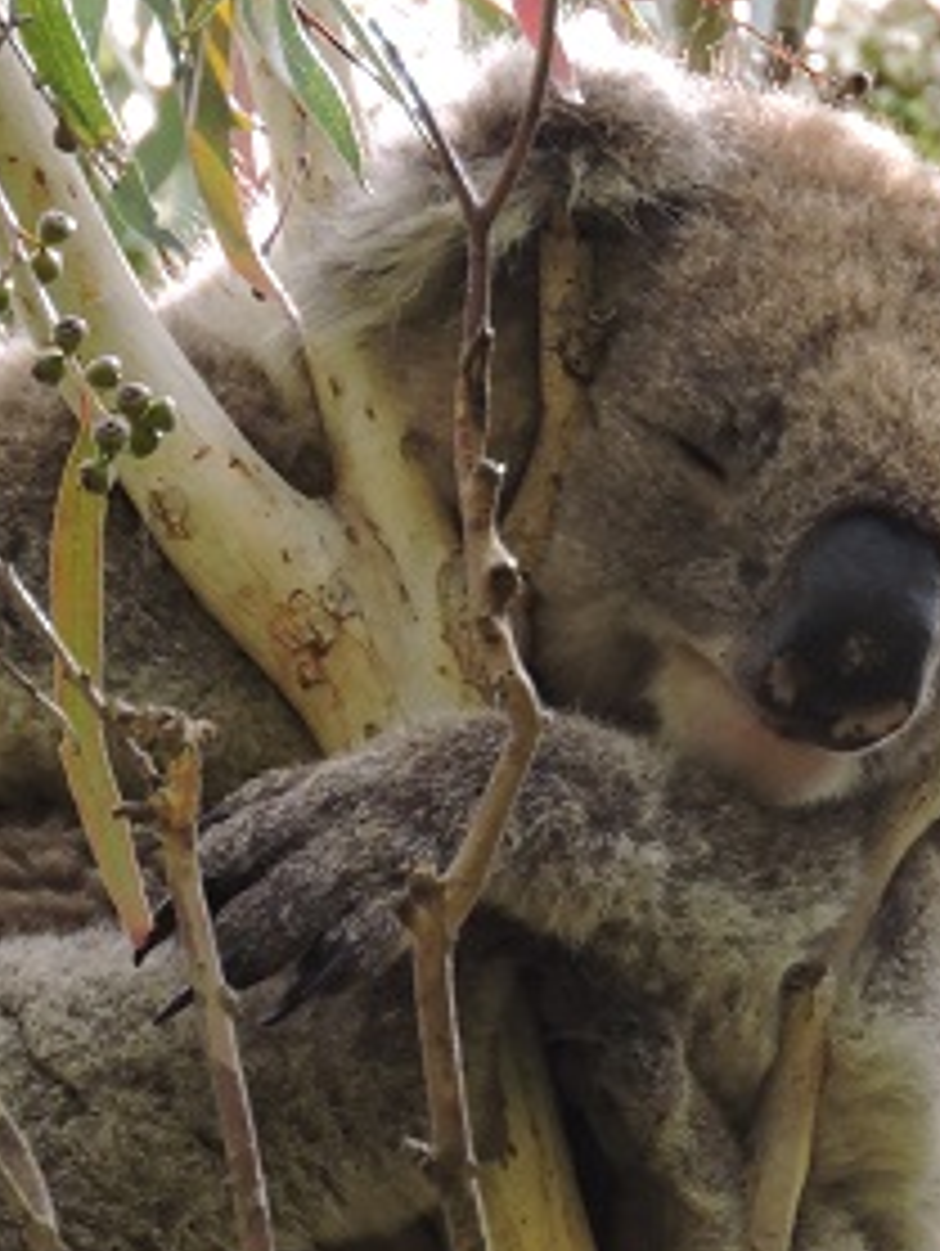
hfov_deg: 1.4
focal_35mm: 1056
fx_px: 38176
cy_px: 619
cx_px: 301
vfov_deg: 1.9
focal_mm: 80.6
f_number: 5.6
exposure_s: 1/250
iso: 250
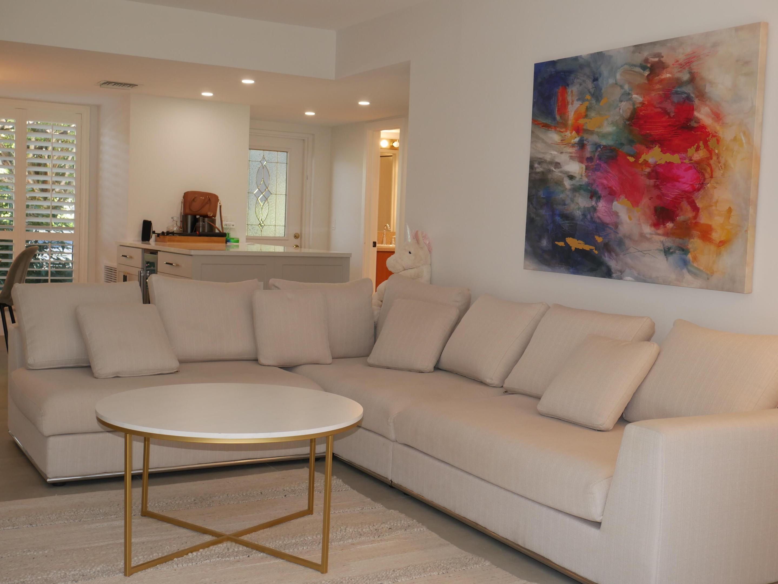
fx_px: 989
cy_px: 292
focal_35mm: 44
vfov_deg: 32.9
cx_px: 389
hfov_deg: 42.9
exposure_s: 1/60
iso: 400
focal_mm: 22
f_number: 5.6
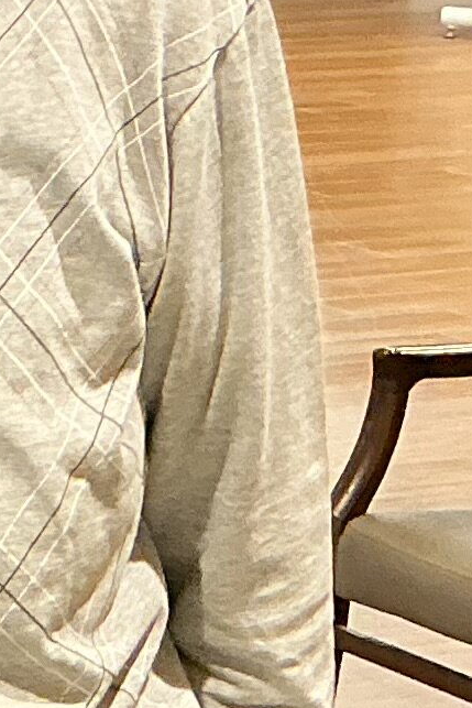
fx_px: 3715
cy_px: 658
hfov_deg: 6.8
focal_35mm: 189
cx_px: -692
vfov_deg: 10.8
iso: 80
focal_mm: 3
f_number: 1.8
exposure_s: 1/50
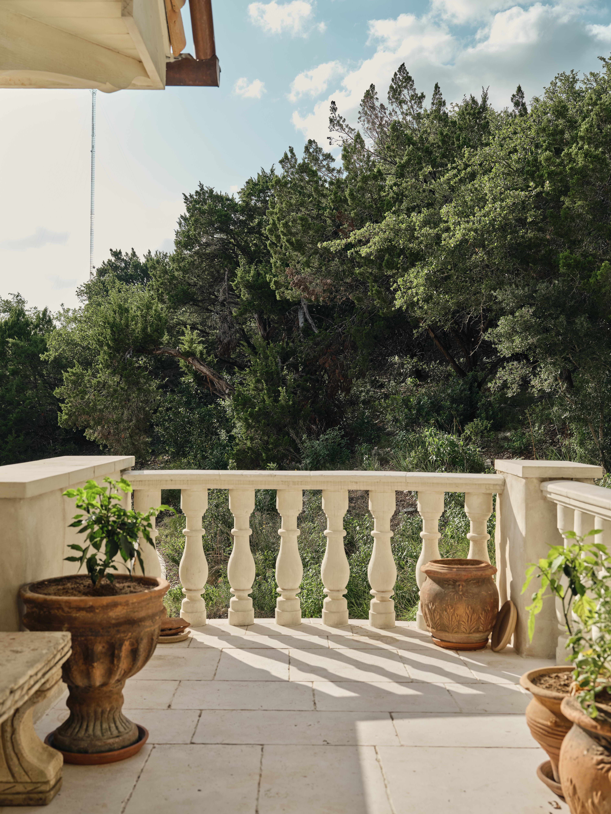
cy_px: 407
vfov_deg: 50.1
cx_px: 298
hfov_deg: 38.7
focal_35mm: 37
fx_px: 871
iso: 640
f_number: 5.6
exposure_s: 1/1000
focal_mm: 45
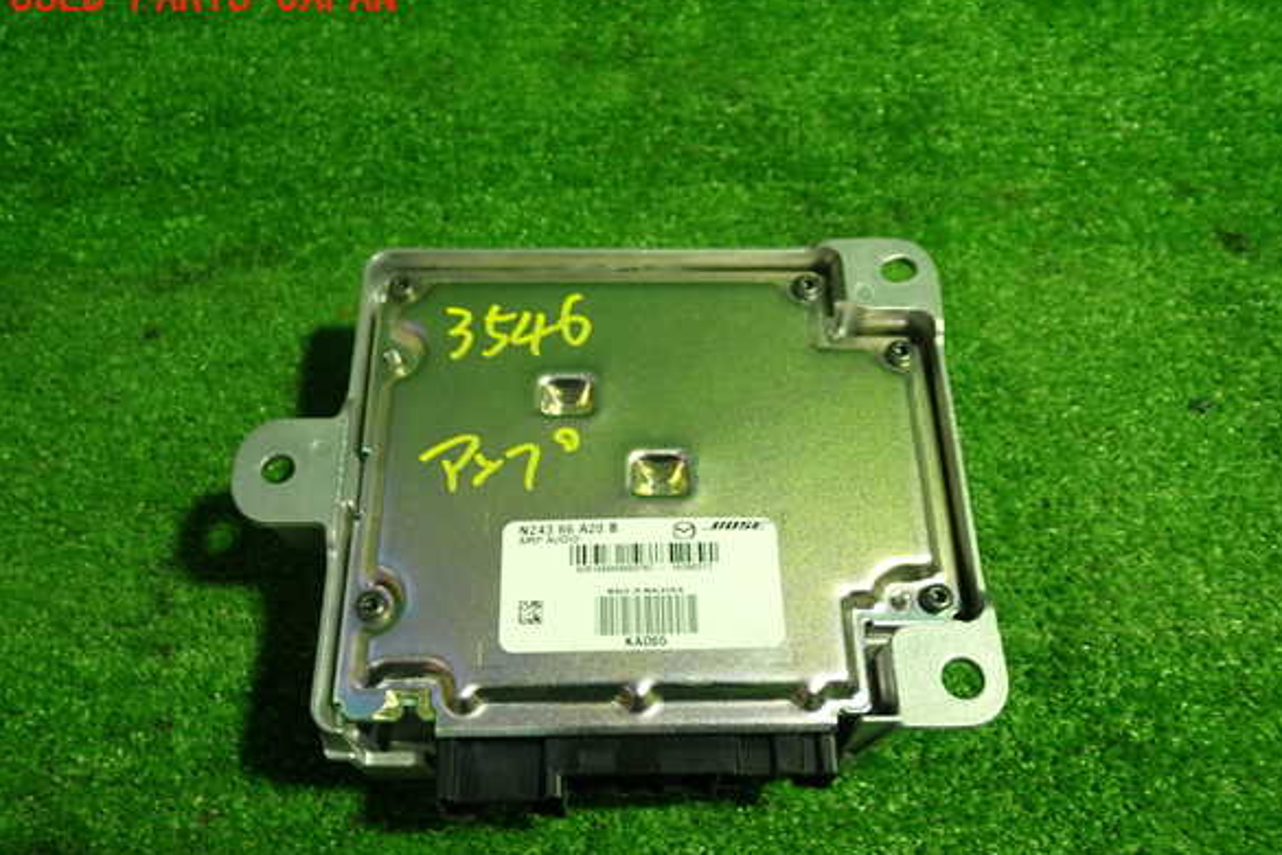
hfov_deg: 58.7
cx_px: 655
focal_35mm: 32
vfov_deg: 41.1
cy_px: 463
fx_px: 1139
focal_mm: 5.4
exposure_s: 1/30
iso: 200
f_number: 2.3
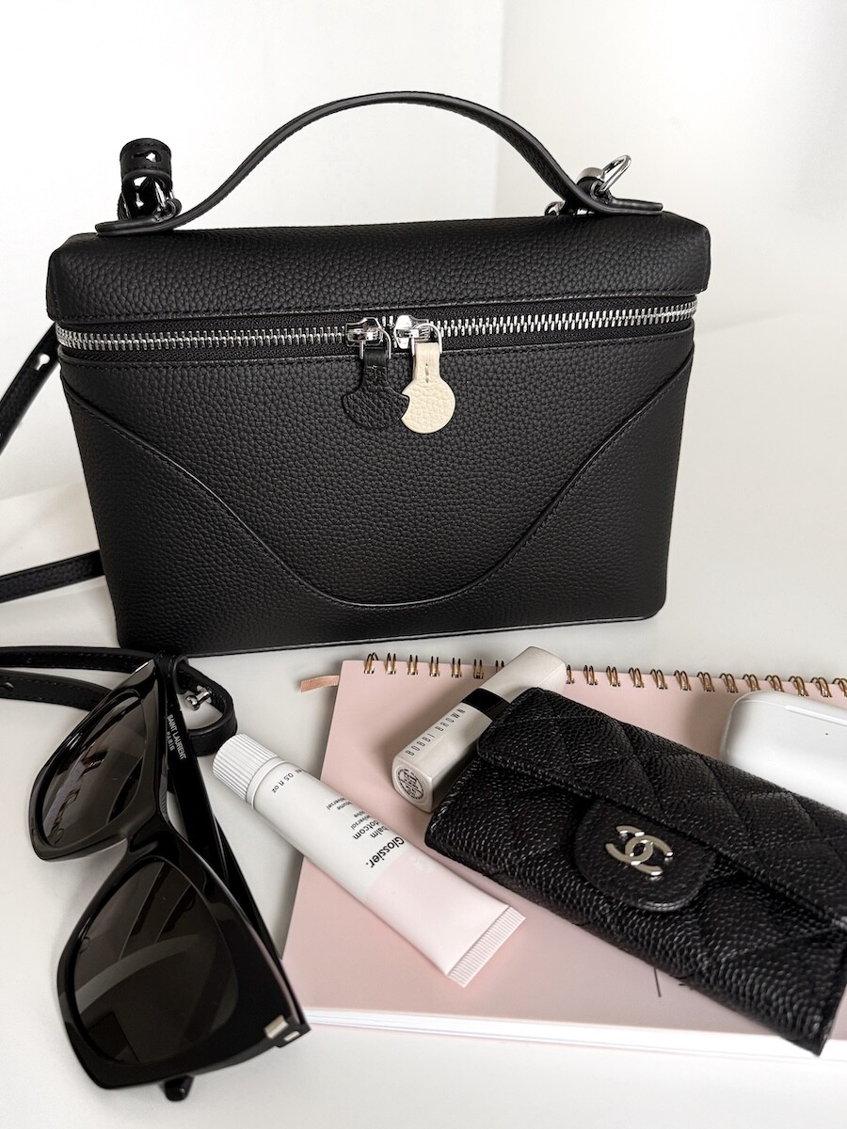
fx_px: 783
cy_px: 564
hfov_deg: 56.8
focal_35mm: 24
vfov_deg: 71.6
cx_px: 424
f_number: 1.8
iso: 250
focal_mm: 6.76
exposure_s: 1/60
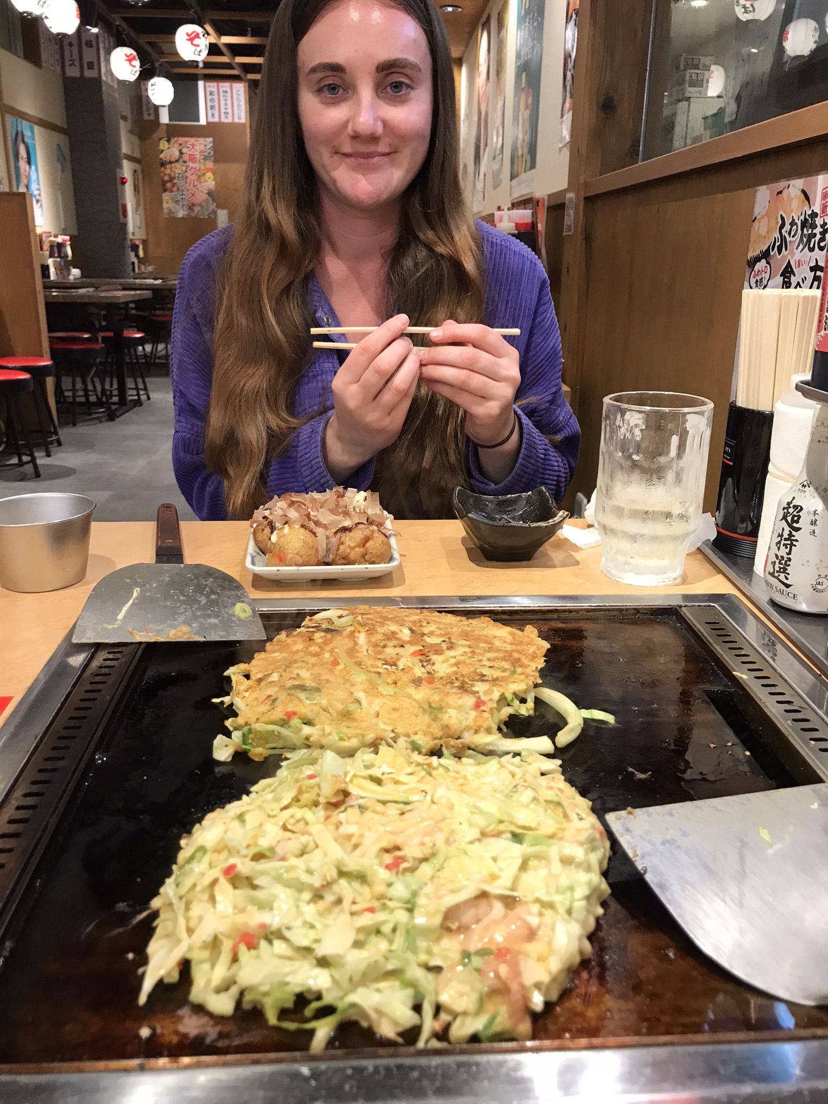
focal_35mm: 28
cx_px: 414
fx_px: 893
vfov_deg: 63.4
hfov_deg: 49.7
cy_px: 552
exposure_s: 1/30
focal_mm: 3.99
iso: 25
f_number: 1.8
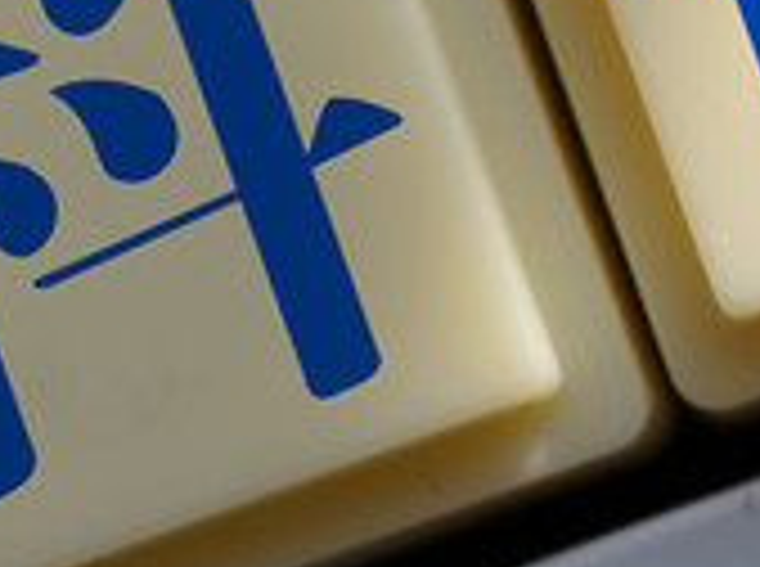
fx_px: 12795
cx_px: 877
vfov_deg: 2.5
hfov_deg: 3.4
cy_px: -115
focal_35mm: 584
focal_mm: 100
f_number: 4.5
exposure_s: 1/250
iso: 200
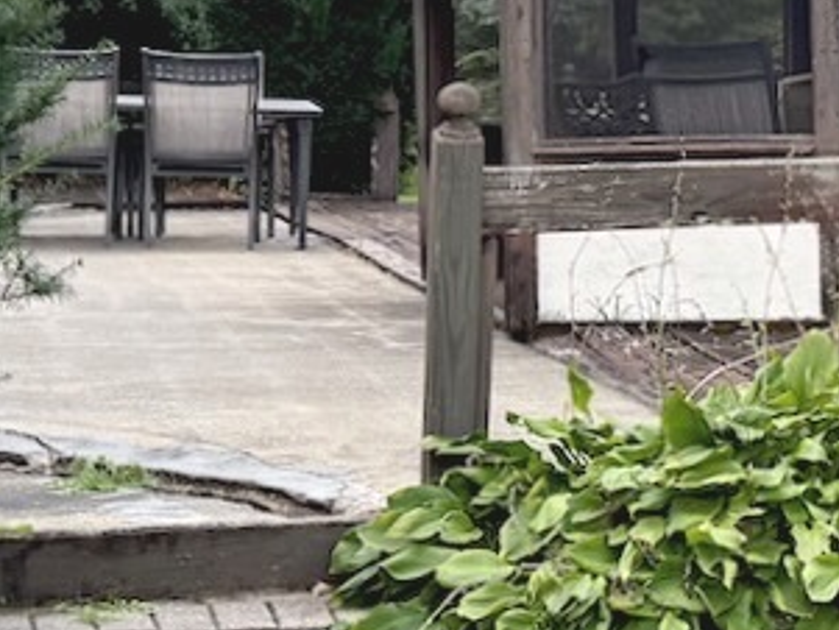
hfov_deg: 17.9
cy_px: -3
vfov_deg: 14.3
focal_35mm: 102
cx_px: 1109
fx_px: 2473
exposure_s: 1/840
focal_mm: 6.76
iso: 100
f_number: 1.78
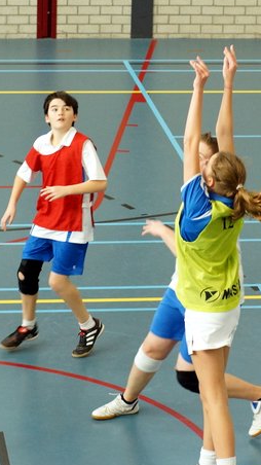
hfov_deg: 6.8
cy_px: 198
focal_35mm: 178
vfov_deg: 12.1
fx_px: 2192
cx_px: 187
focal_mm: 50
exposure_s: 1/250
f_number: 3.2
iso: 800
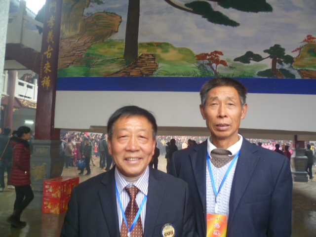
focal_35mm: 28
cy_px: 118
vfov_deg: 49.7
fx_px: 256
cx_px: 158
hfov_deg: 63.4
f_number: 2.8
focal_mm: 5
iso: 250
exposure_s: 1/60
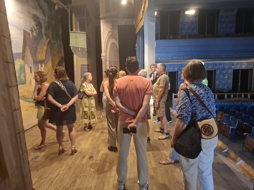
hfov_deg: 73.9
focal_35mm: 23
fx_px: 169
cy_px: 95
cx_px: 127
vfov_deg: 58.9
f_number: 1.8
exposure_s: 1/25
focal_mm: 5.54
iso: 640
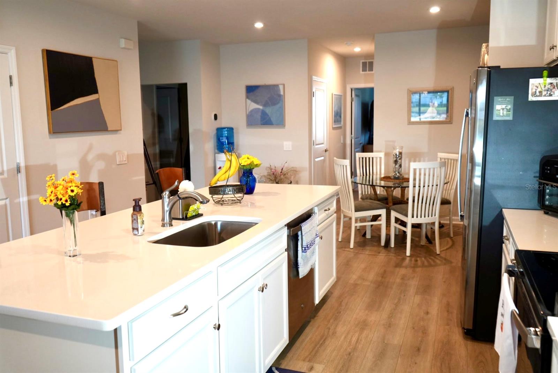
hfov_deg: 60.3
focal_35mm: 31
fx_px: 481
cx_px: 279
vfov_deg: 42.4
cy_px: 186
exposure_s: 1/160
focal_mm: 31
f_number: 4
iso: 1250
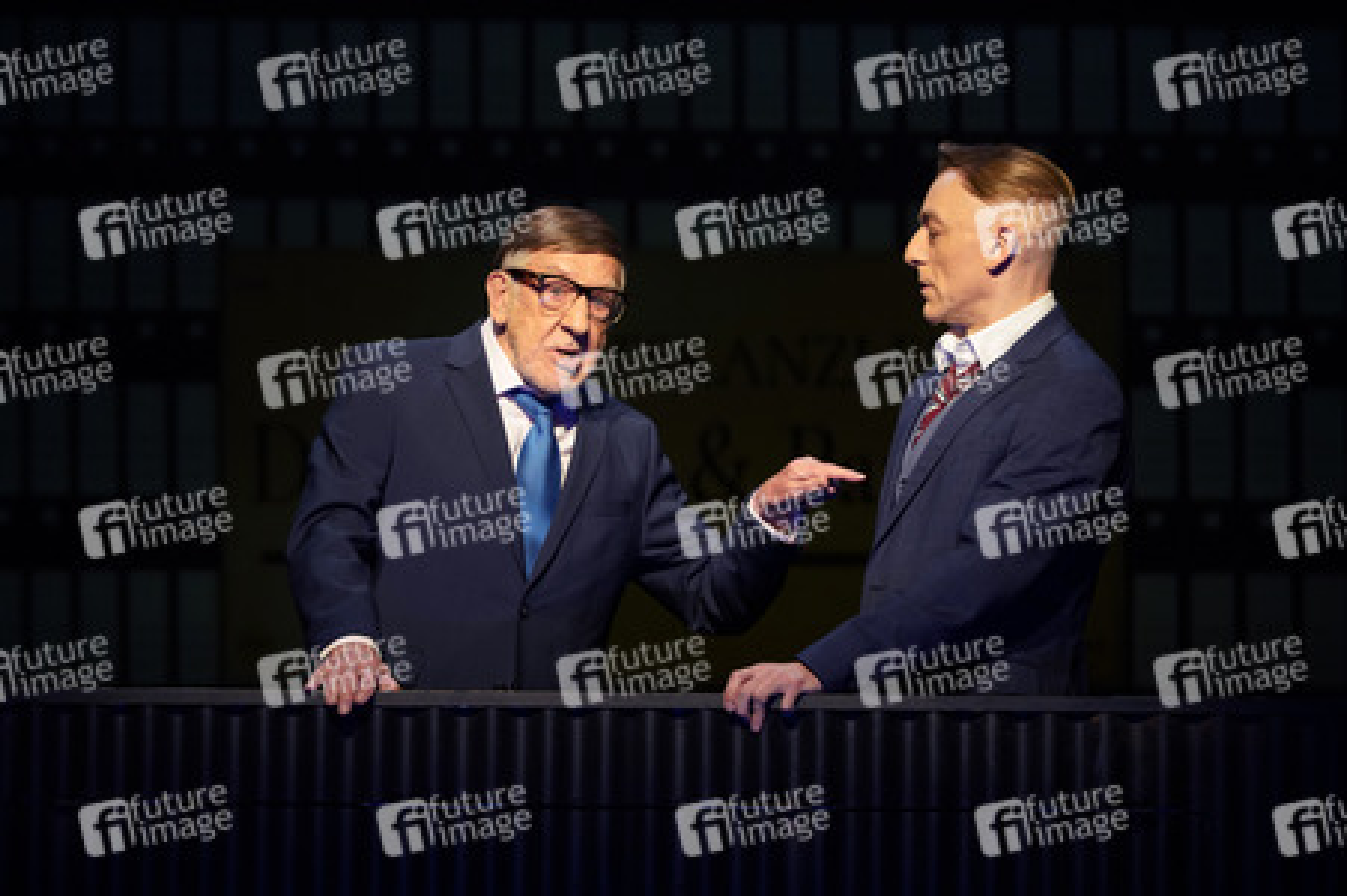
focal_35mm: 190
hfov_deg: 10.8
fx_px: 7104
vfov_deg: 7.2
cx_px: 674
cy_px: 448
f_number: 5.6
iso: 2000
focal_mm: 190
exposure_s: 1/250
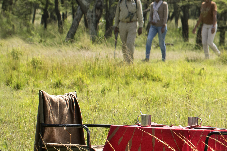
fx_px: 3411
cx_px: 421
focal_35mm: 541
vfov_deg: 2.5
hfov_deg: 3.8
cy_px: -12
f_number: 6.7
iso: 200
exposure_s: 1/350
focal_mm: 120
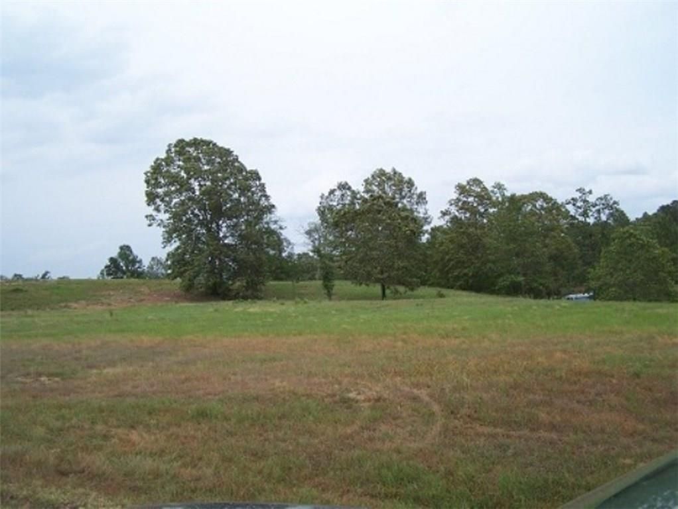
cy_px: 254
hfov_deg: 48.9
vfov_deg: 37.8
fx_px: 745
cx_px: 339
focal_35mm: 38
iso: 80
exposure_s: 1/750
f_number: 2.8
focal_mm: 6.3
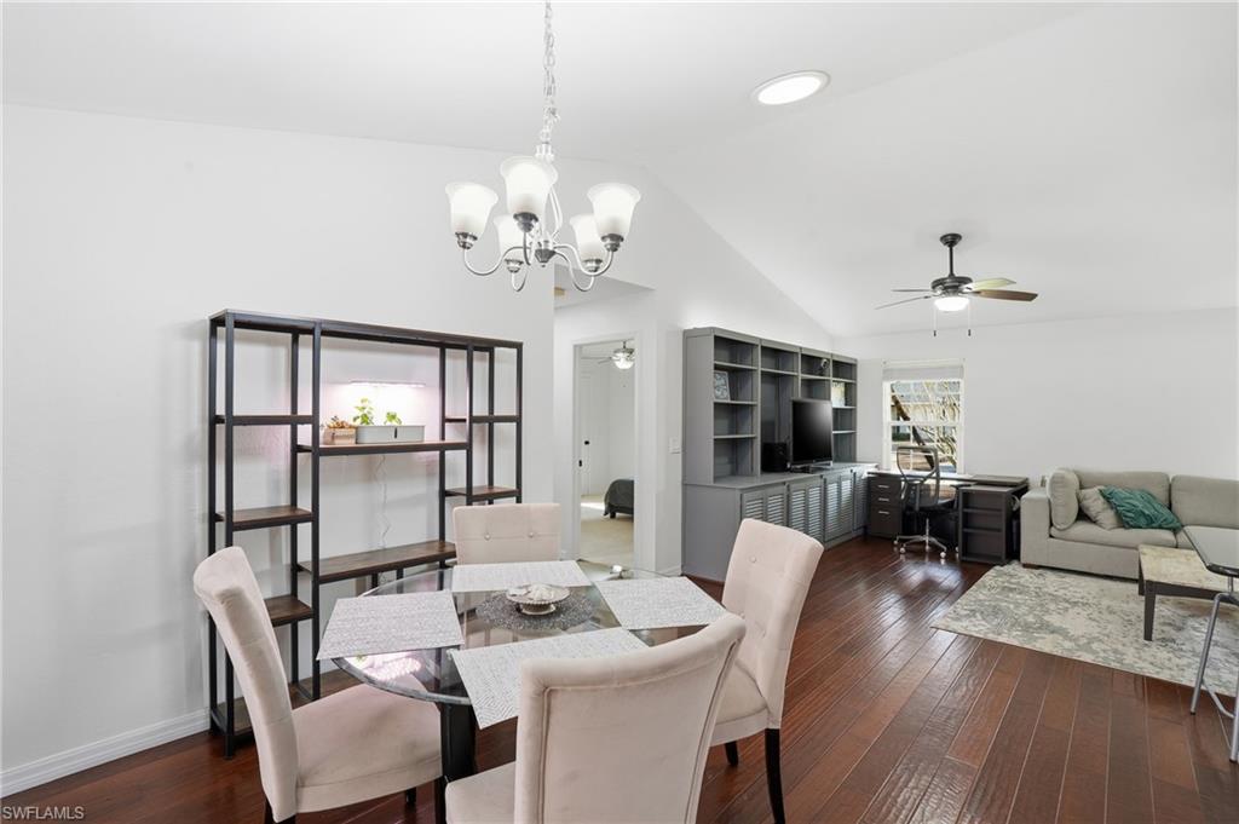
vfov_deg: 73.7
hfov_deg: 96.8
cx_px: 620
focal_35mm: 16
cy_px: 412
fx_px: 550
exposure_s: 1/50
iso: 200
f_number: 9
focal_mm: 16
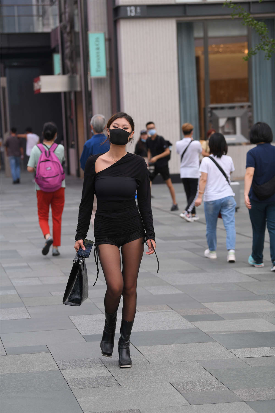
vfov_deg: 20.0
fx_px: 1169
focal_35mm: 102
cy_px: 206
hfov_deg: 13.4
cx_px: 138
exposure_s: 1/640
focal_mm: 102
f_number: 4
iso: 500
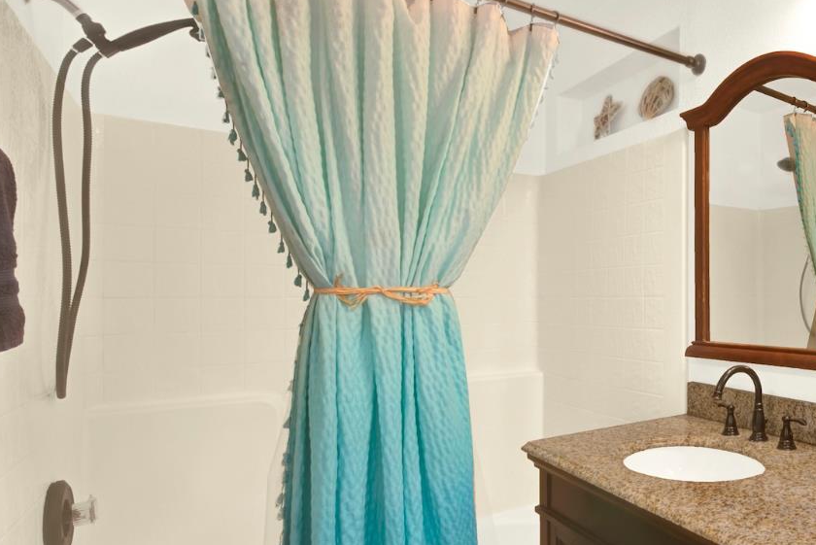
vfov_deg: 51.3
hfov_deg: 61.6
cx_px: 716
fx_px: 567
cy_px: 290
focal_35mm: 25
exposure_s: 1/4
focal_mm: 14
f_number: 14
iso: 100
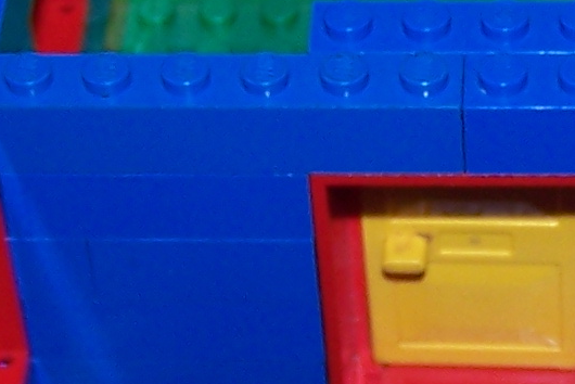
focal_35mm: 192
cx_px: 605
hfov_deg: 10.6
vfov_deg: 7.2
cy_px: 216
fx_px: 3068
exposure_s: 1/60
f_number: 2.8
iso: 80
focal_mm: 6.3
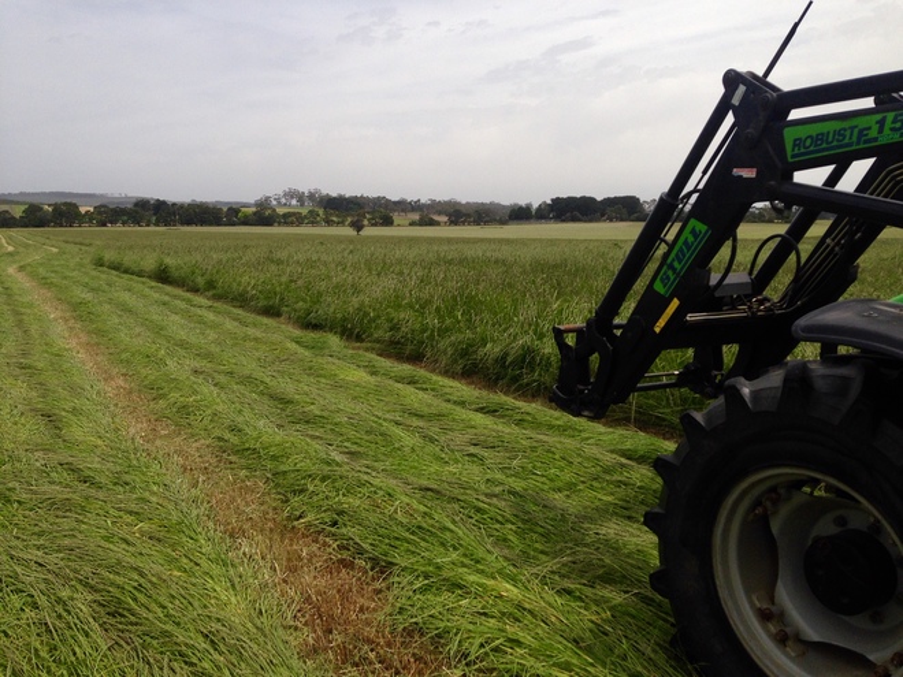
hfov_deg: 55.4
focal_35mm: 33
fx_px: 861
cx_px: 452
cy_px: 338
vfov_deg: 42.9
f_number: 2.4
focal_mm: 4.12
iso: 50
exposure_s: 1/2857
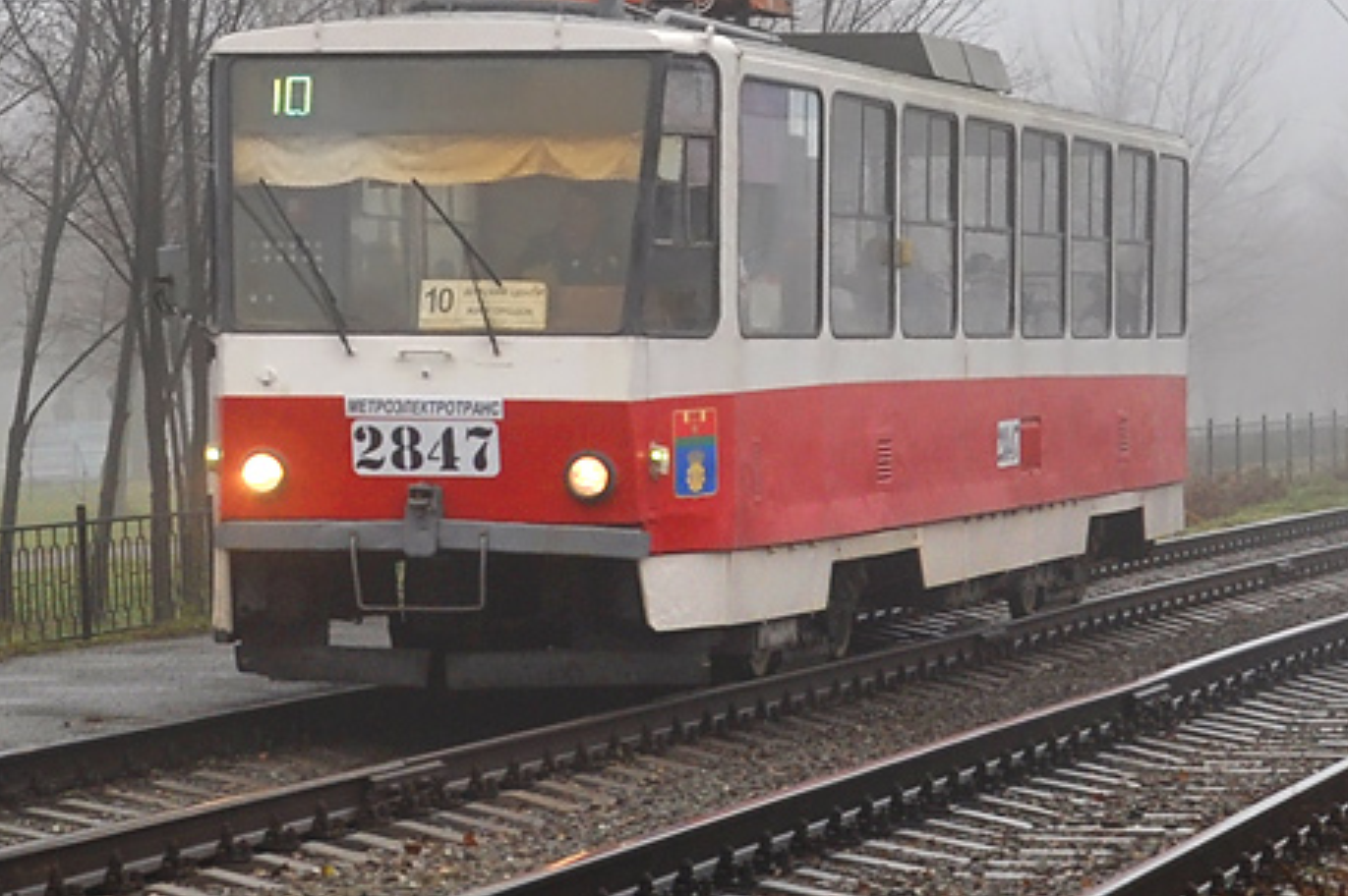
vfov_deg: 9.9
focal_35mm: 138
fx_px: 5163
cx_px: 540
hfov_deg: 14.9
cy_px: 41
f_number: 5.6
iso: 200
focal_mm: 30
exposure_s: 1/250
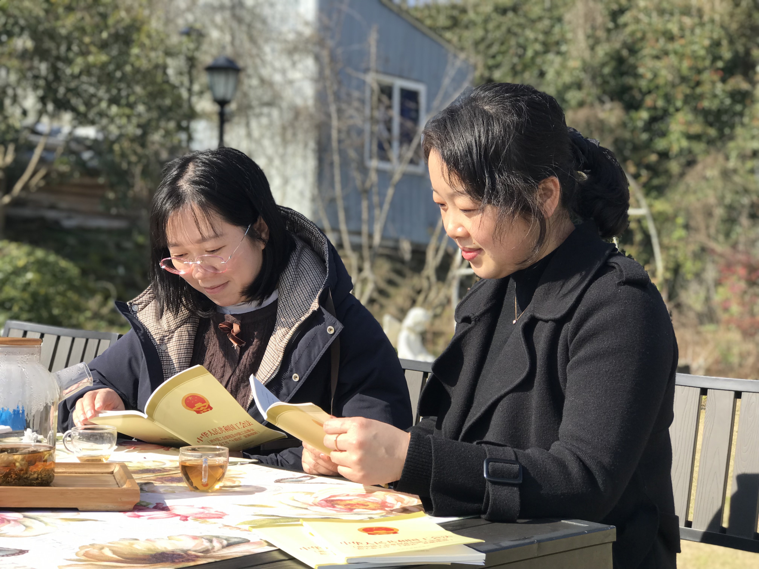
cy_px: 284
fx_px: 1250
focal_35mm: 57
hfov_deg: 33.8
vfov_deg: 25.7
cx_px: 380
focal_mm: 6.6
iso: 20
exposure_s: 1/447
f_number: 2.8
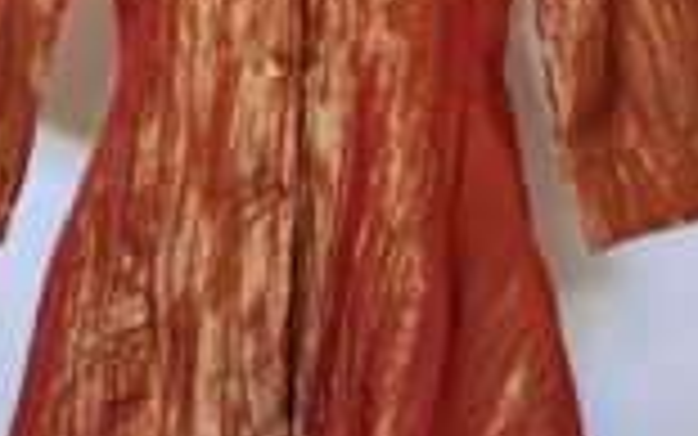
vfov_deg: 16.7
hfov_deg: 29.0
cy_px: -211
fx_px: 1351
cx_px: 315
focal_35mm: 71
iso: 100
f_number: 1.6
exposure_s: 1/60
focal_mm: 5.96
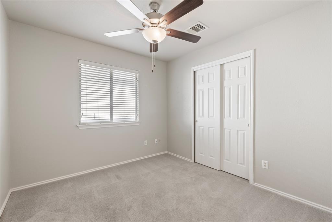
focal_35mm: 16
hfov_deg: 96.7
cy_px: 111
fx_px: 148
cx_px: 166
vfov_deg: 73.8
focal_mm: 16
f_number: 8
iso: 400
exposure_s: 1/13
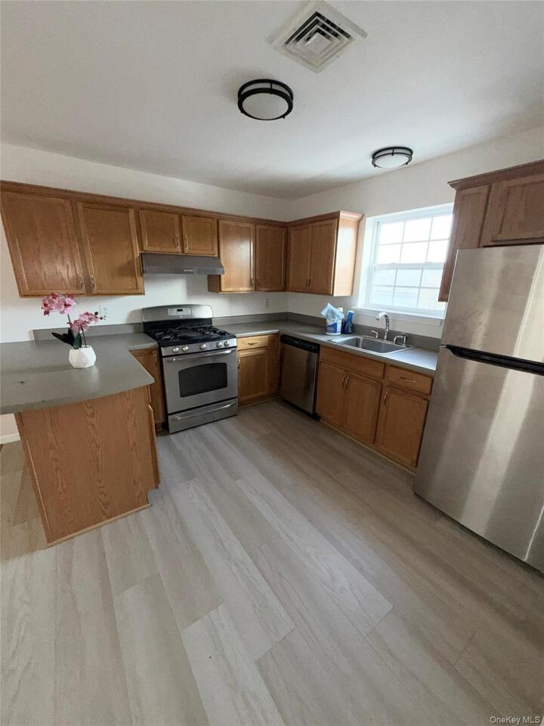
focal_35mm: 14
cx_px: 272
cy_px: 363
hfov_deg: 85.7
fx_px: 293
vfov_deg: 102.1
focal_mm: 2.22
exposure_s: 1/83
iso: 50
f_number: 2.2
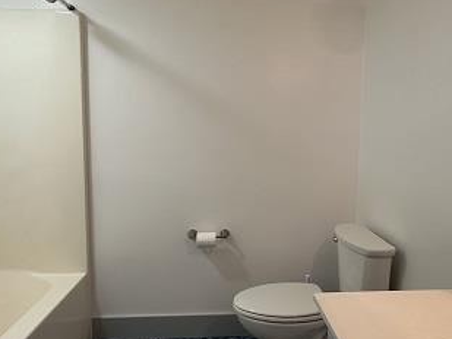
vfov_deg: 48.3
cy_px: 172
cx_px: 266
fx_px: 379
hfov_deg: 61.2
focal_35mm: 29
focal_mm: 2.22
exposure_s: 1/60
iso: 160
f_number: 2.2
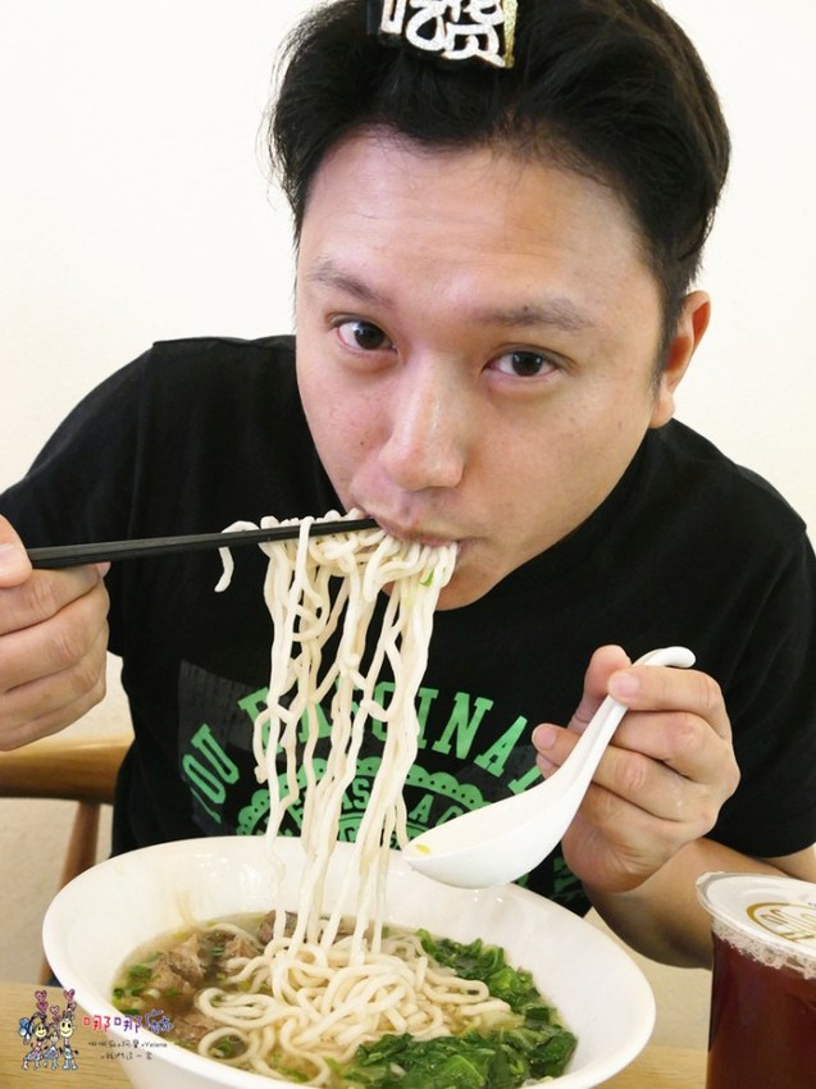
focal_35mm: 30
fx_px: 943
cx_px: 408
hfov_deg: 46.8
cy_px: 544
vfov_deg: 60.0
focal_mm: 15
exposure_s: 1/30
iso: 2000
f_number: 5.4
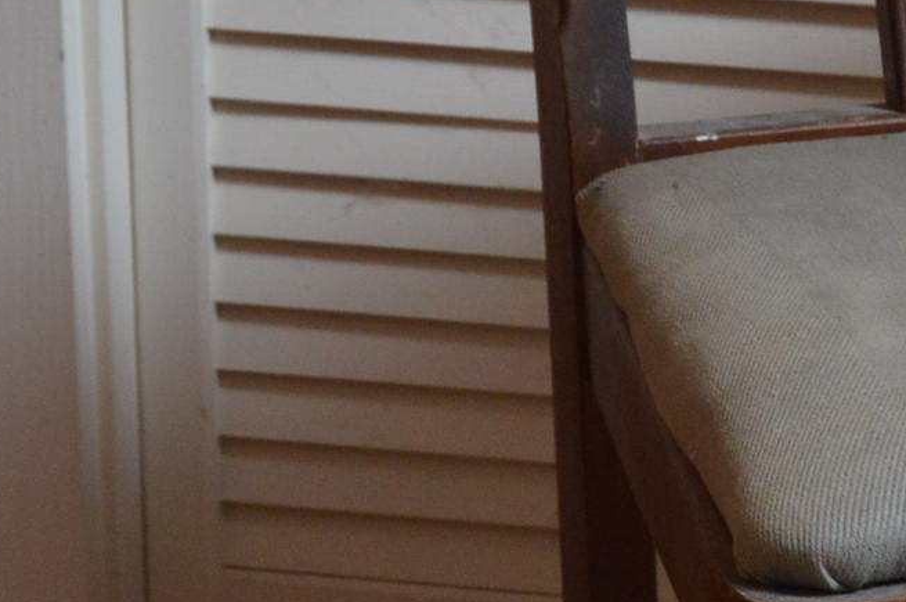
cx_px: 1374
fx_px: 4851
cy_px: 641
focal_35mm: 193
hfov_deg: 10.3
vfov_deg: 7.1
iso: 800
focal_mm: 28
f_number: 7.1
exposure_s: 1/160
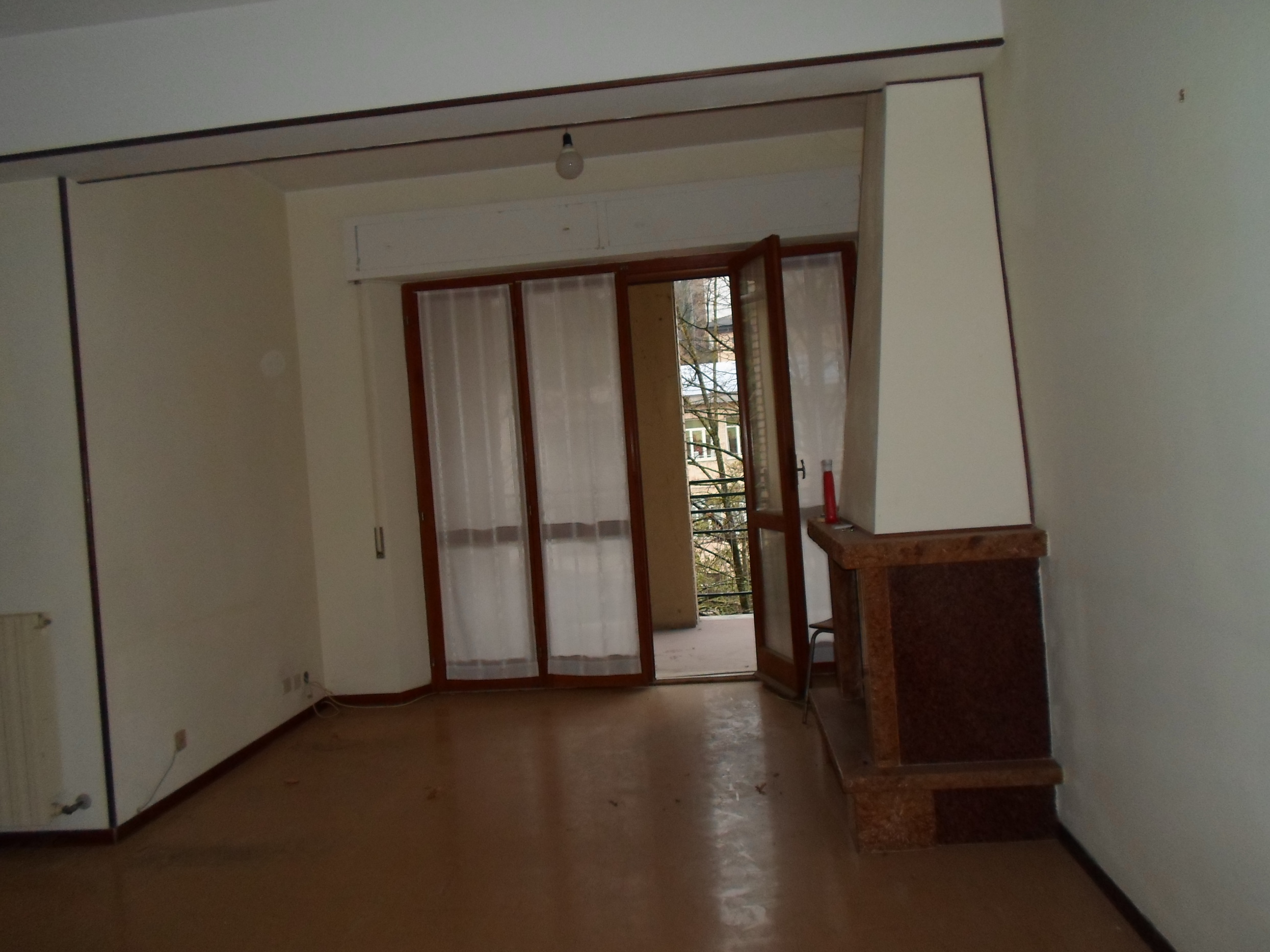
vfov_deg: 53.1
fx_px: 954
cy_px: 468
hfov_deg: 67.3
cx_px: 616
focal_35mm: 26
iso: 400
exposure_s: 1/30
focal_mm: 4.5
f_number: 2.5
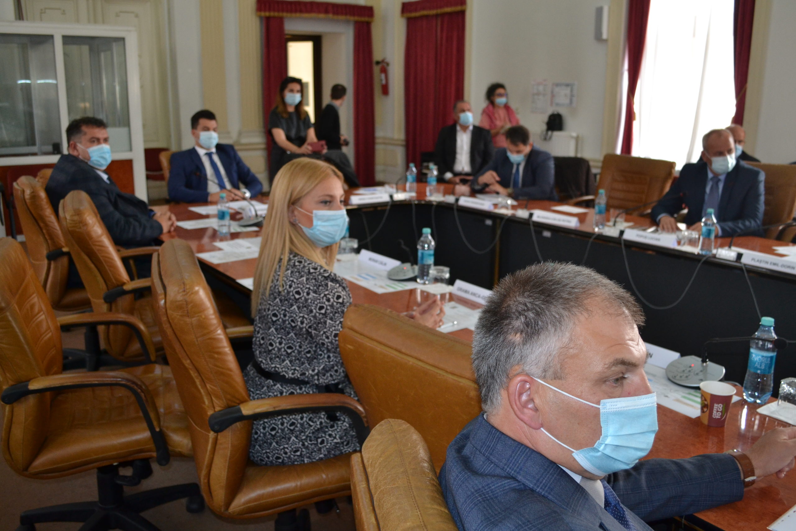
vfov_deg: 43.6
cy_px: 266
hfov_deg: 61.9
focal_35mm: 30
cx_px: 398
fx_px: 663
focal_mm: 20
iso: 800
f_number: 3.8
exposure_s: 1/60
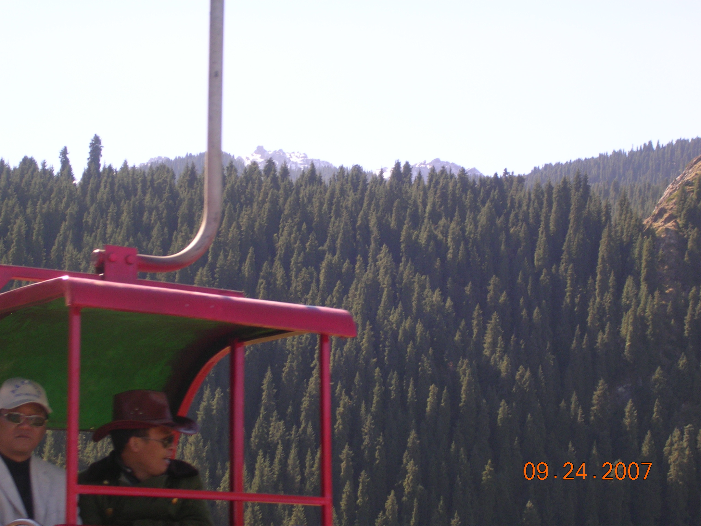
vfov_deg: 12.9
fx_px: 2329
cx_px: 350
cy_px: 263
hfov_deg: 17.1
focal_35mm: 115
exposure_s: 1/136
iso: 50
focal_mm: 17.4
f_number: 4.9
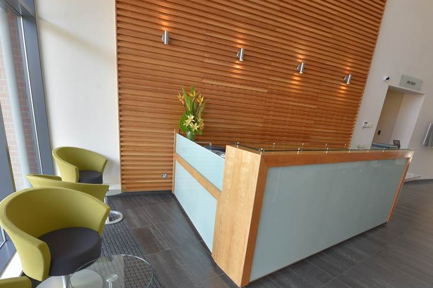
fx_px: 228
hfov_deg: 86.9
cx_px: 219
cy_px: 189
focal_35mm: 19
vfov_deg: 63.1
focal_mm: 14
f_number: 8
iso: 200
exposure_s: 1/15
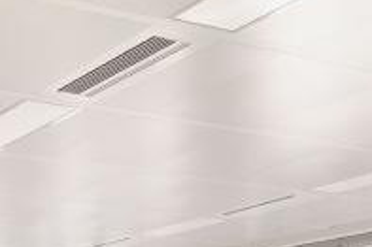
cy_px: 397
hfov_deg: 18.9
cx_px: 408
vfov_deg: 12.4
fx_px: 1074
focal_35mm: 104
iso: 640
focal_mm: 16
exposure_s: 1/250
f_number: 10
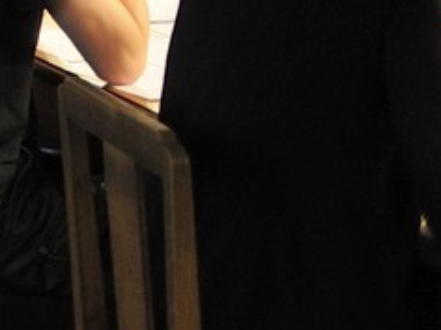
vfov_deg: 6.9
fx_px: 2573
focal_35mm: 202
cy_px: -502
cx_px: -1033
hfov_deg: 7.9
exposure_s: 1/60
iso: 800
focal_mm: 31
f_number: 2.8
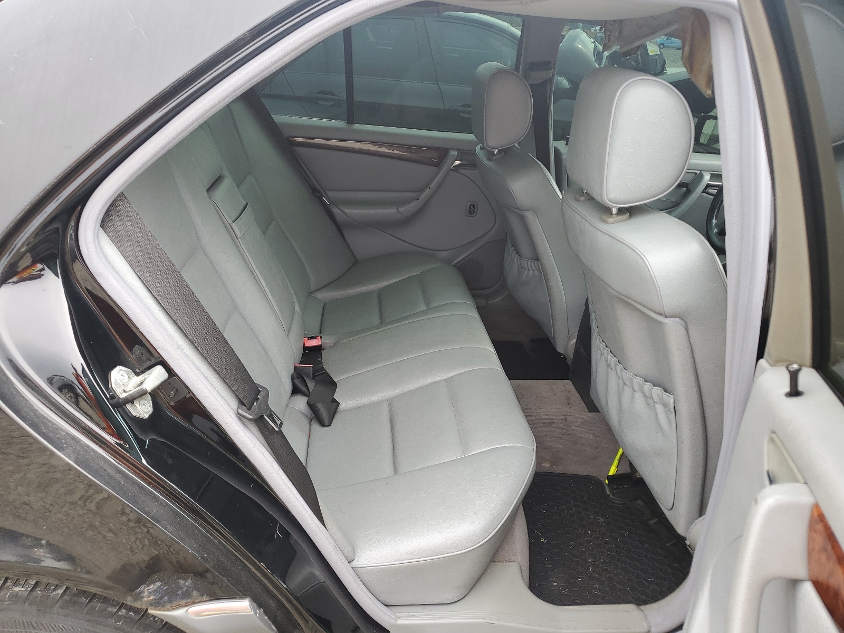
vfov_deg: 53.1
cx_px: 422
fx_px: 634
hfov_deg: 67.3
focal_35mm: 26
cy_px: 316
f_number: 1.5
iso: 50
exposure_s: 1/217
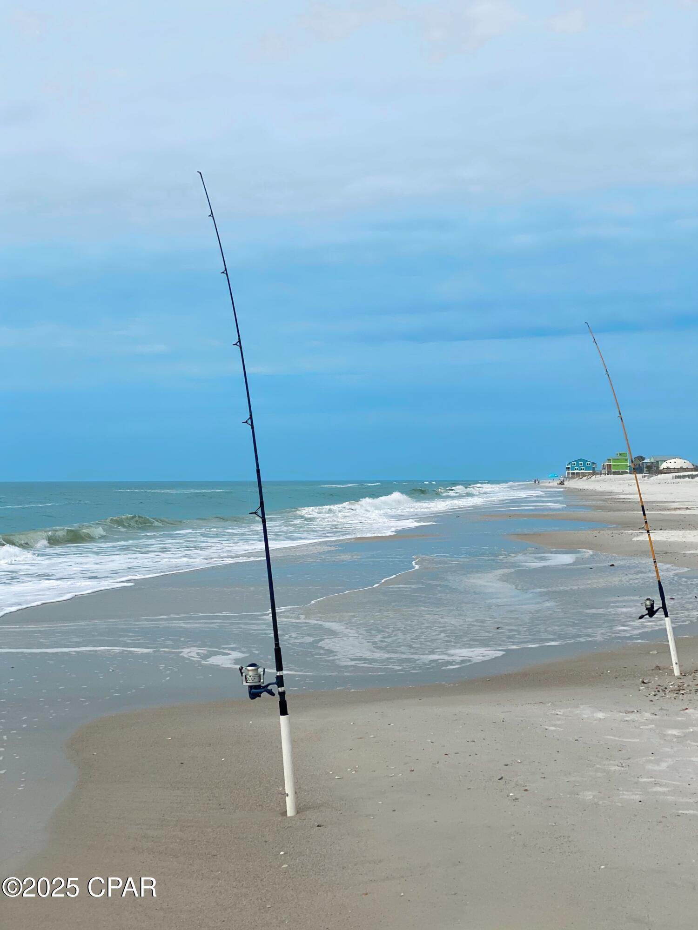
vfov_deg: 36.8
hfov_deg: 28.0
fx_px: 1398
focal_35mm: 52
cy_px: 465
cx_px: 349
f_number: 2
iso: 25
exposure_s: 1/3984
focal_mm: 6
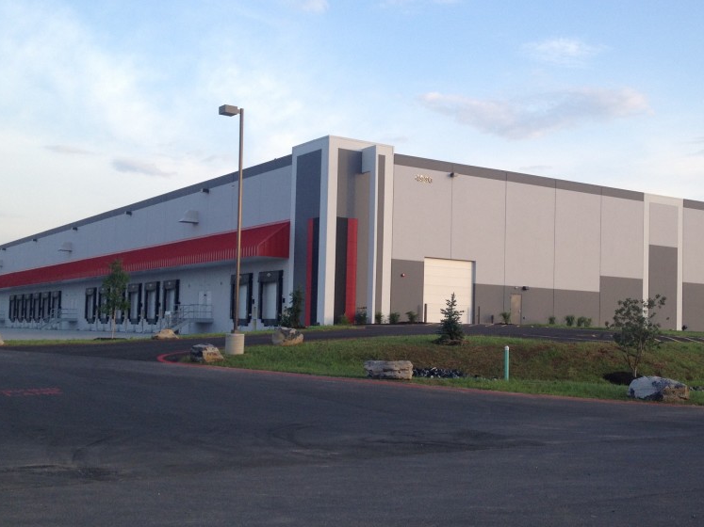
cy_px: 286
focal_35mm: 48
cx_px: 402
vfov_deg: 30.2
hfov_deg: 39.6
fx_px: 976
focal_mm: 4.28
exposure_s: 1/246
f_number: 2.4
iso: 50
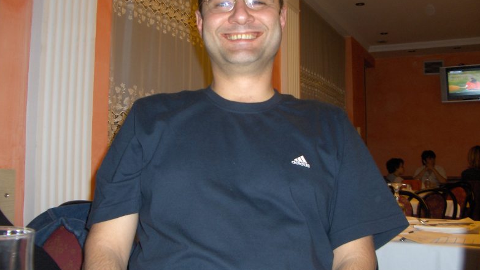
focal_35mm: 39
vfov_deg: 30.4
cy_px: 128
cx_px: 240
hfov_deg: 51.6
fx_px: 496
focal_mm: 5.8
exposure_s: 1/60
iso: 100
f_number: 2.6
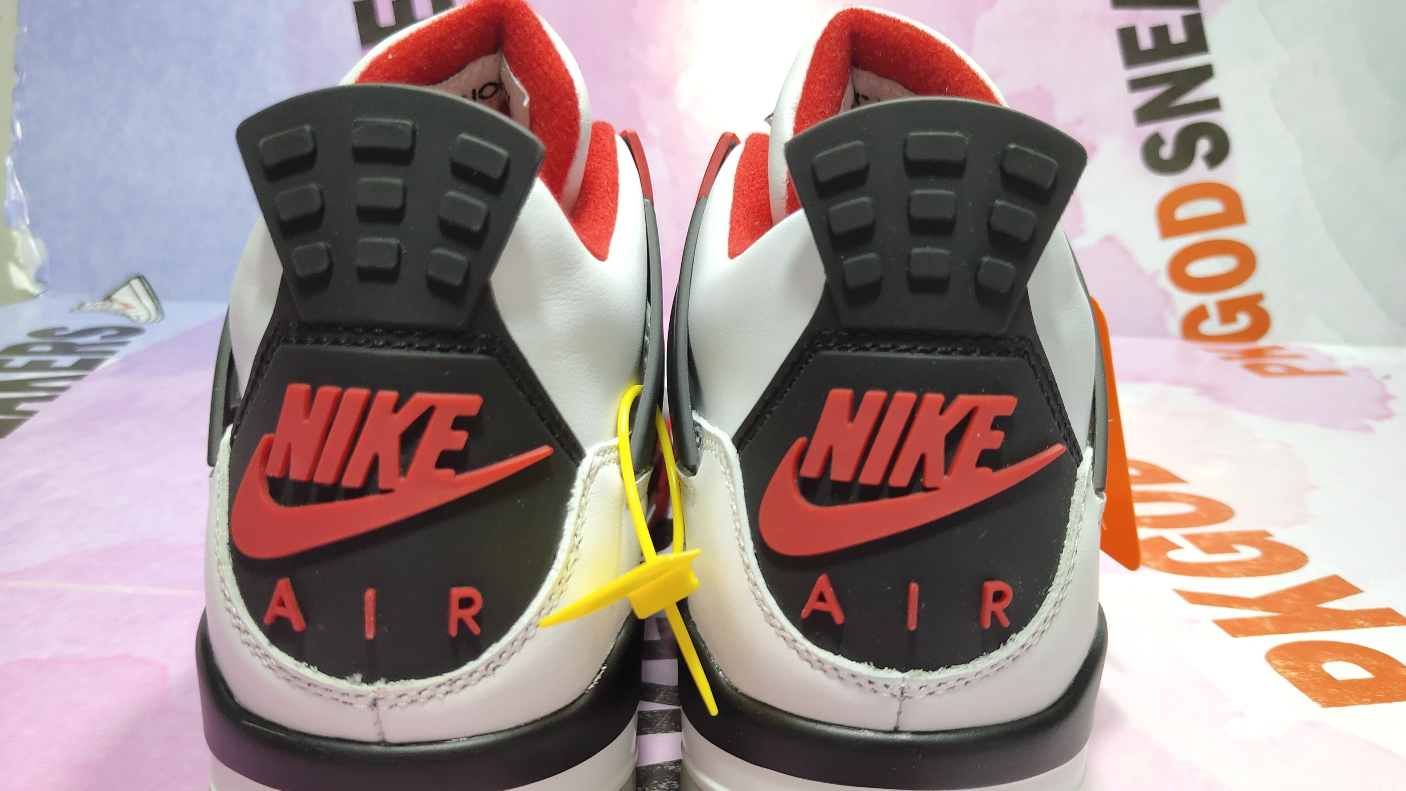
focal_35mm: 34
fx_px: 1268
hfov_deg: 58.0
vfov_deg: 34.6
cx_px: 726
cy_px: 465
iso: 275
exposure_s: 1/100
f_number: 1.79
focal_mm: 4.35
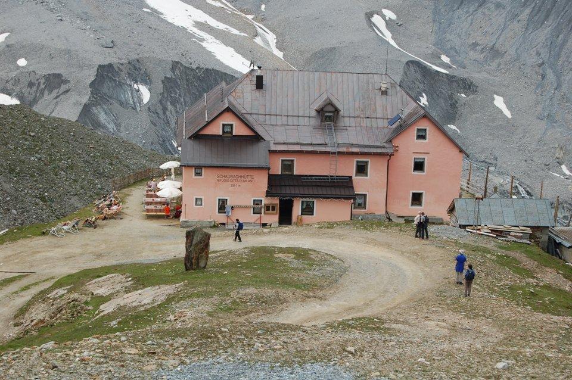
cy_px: 190
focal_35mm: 82
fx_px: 1309
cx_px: 286
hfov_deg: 24.6
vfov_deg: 16.5
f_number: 9
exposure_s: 1/320
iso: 200
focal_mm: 55
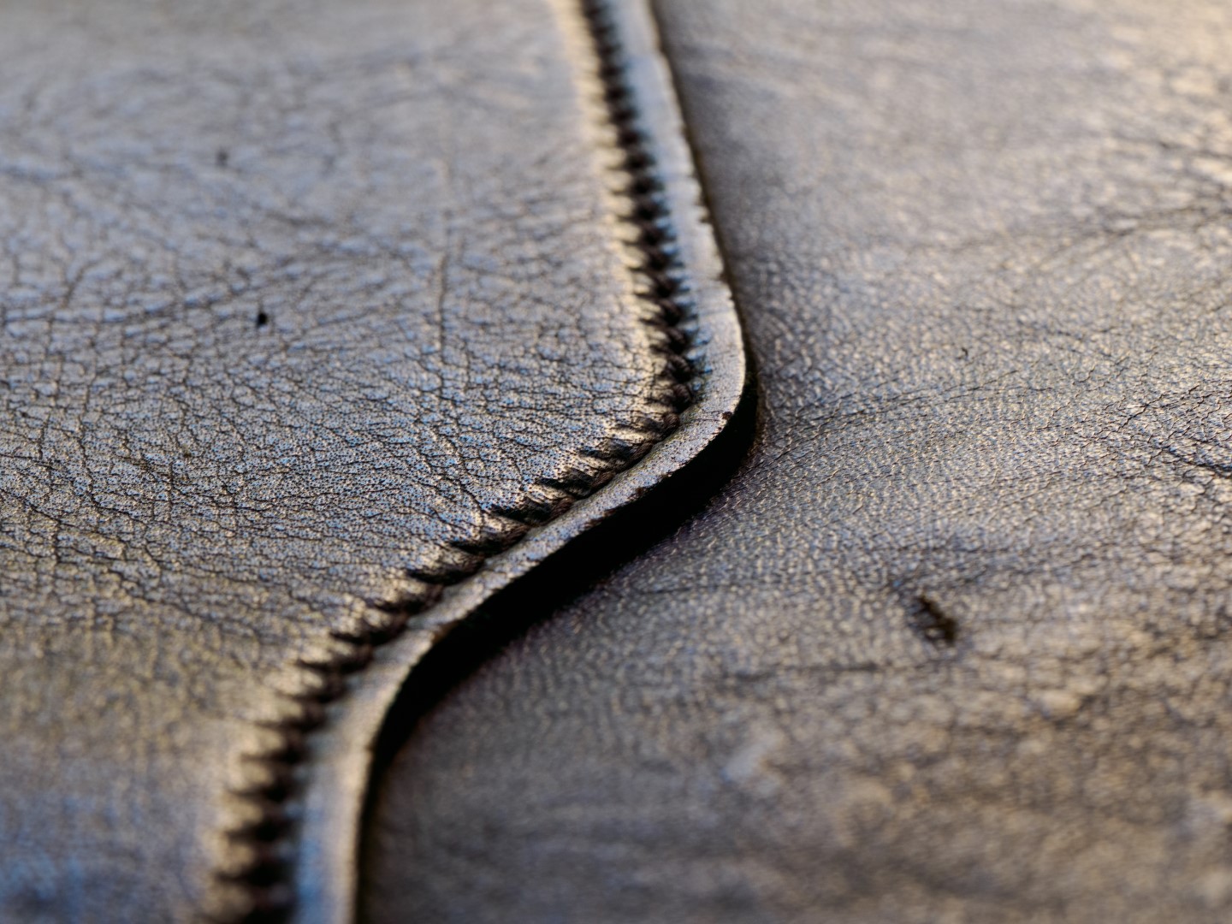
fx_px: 4271
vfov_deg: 12.3
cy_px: 462
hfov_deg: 16.4
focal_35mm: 120
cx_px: 616
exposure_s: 1/30
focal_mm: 60
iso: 500
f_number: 11
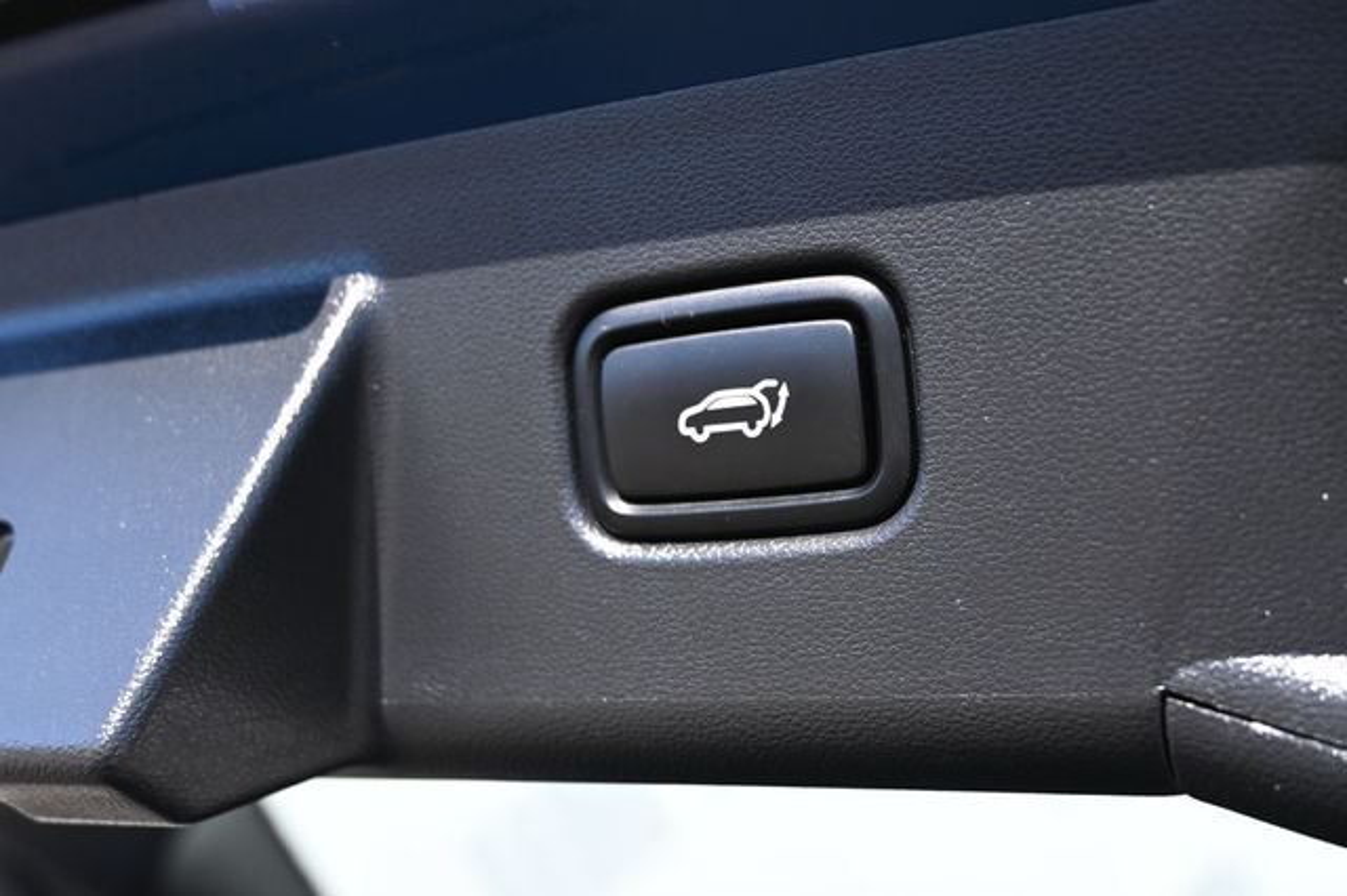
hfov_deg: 45.0
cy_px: 448
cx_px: 674
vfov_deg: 30.8
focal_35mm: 44
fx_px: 1627
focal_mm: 29
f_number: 4.8
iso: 400
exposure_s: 1/250
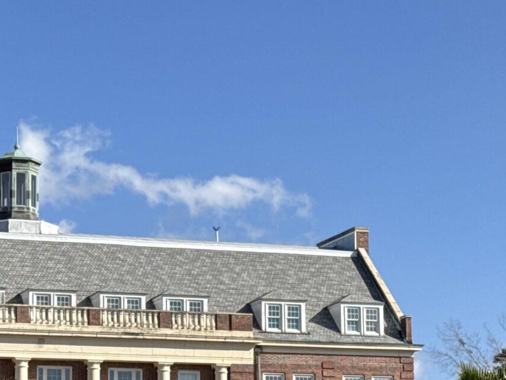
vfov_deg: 12.7
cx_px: 108
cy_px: 287
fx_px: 1696
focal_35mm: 116
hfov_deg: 16.8
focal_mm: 6.76
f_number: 1.78
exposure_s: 1/4975
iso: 64
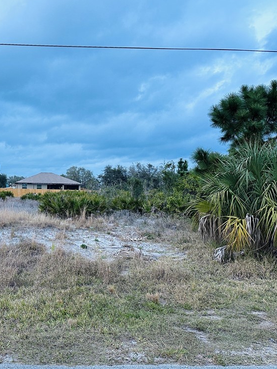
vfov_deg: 55.3
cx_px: 34
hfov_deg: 40.1
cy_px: 179
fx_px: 352
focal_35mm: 33
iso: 250
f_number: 1.78
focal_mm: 6.86
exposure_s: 1/100
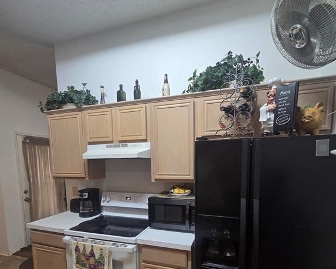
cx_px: 168
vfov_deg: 74.4
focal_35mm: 17
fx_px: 169
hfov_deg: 89.6
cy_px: 182
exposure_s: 1/60
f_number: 2.2
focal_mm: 2.2
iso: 250
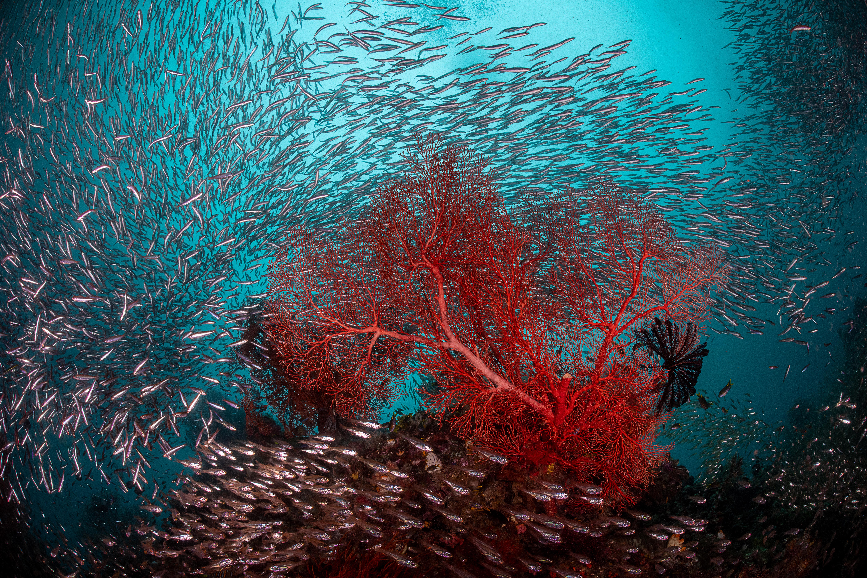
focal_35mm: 13
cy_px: 289
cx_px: 434
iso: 400
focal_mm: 13
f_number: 16
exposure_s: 1/200
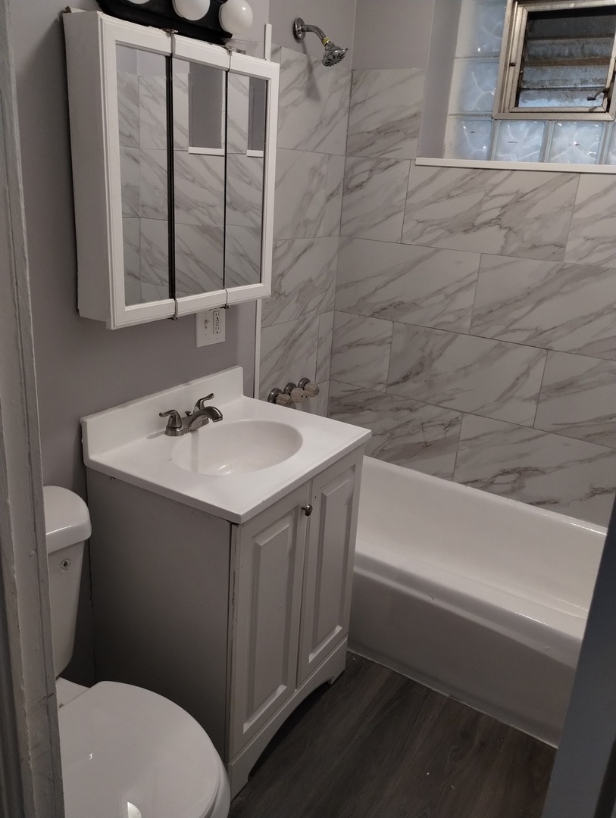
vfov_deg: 63.4
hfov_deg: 49.8
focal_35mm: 28
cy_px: 409
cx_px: 308
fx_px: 663
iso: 713
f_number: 1.8
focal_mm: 4.27
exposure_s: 1/30
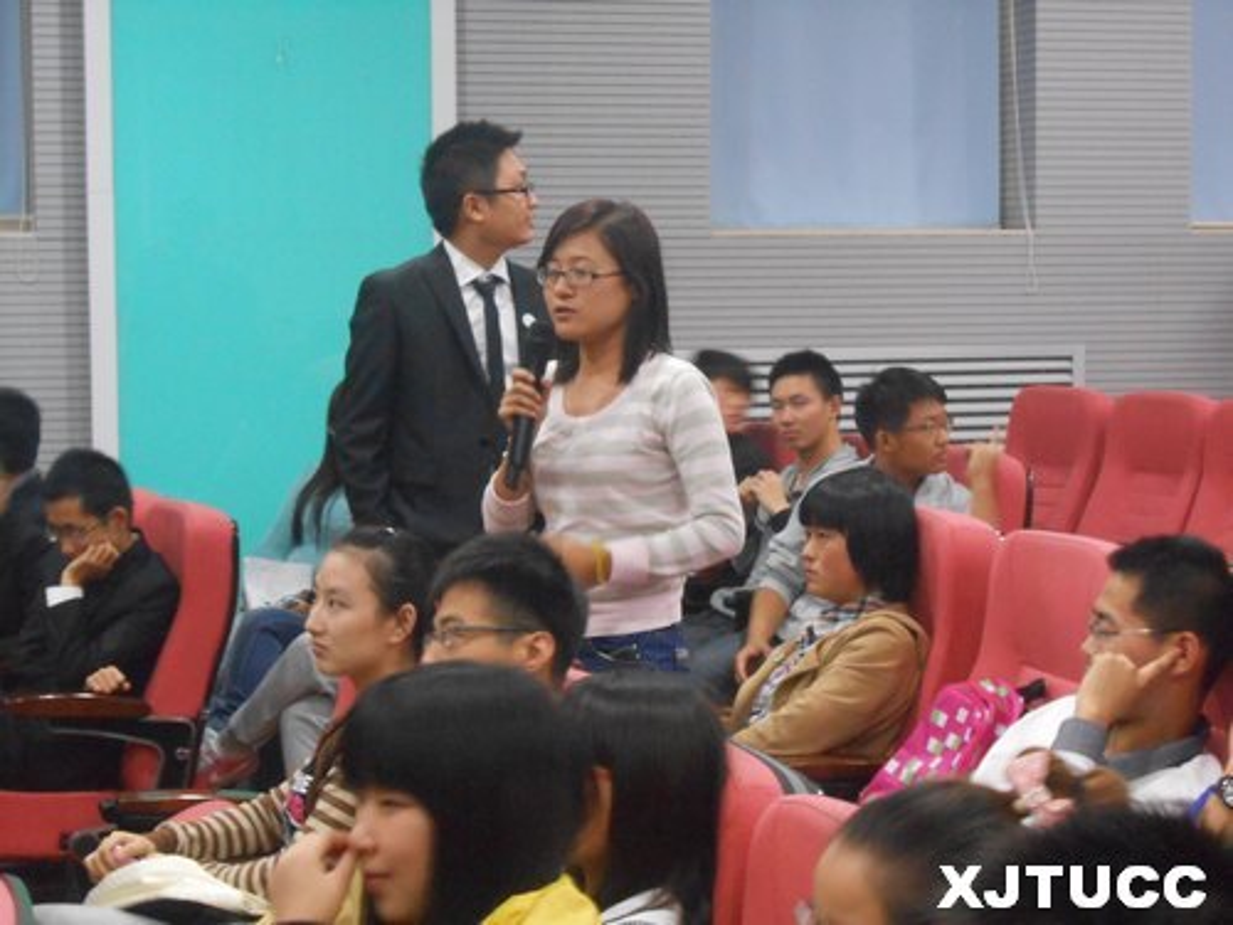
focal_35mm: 81
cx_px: 616
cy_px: 462
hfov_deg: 24.1
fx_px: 2885
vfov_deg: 18.2
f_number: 6.6
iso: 800
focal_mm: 14.5
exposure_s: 1/5
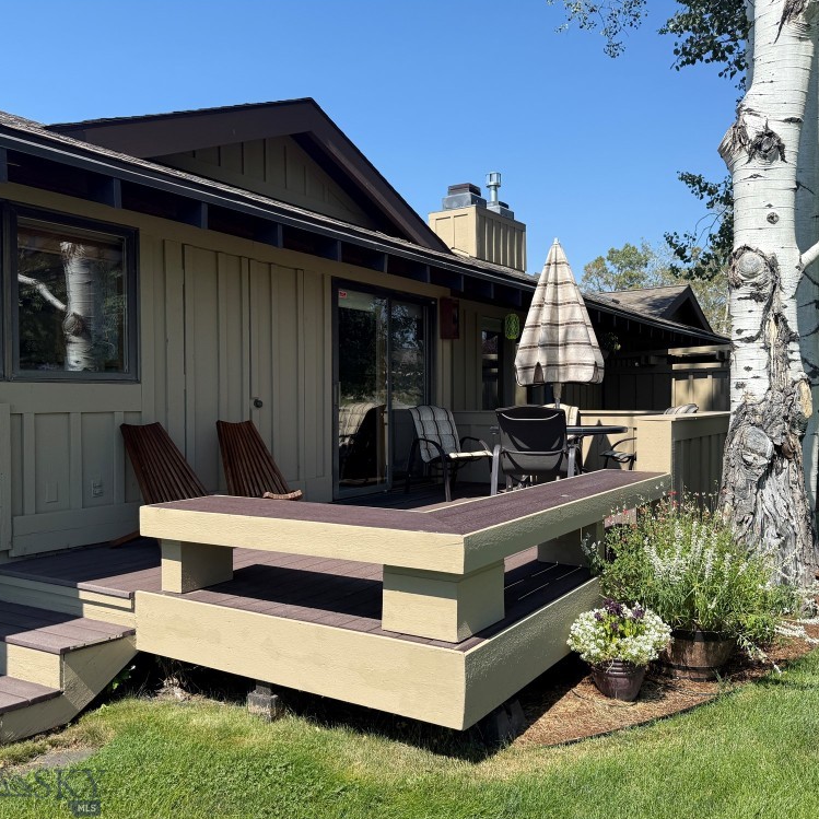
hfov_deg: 55.5
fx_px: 776
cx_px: 455
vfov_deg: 55.6
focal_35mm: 29
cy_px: 411
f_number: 1.78
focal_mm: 6.76
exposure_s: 1/3145
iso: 80
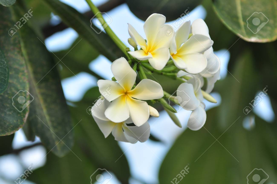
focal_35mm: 168
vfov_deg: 8.1
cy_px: 92
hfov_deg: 12.2
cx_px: 138
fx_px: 1291
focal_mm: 112
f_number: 3.5
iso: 200
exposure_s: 1/800
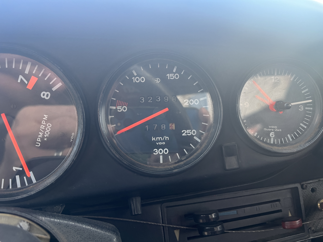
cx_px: 162
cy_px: 121
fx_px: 243
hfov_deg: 67.3
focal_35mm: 26
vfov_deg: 53.1
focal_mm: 5.1
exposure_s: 1/95
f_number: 1.6
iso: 125
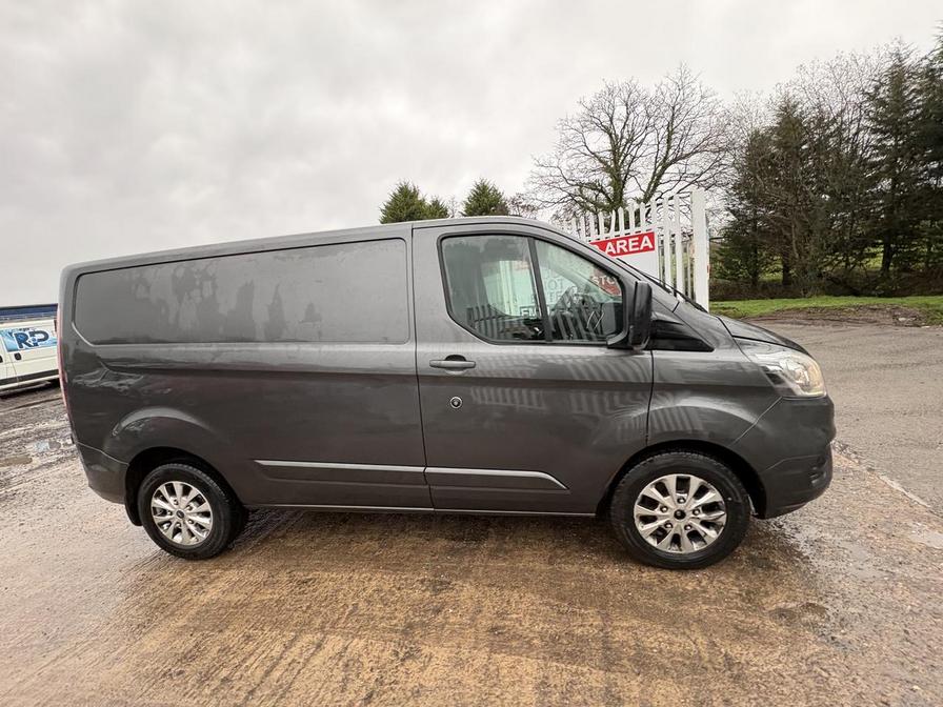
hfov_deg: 102.1
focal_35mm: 14
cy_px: 354
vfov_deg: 85.7
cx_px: 472
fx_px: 381
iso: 200
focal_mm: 2.22
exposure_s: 1/99
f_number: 2.2
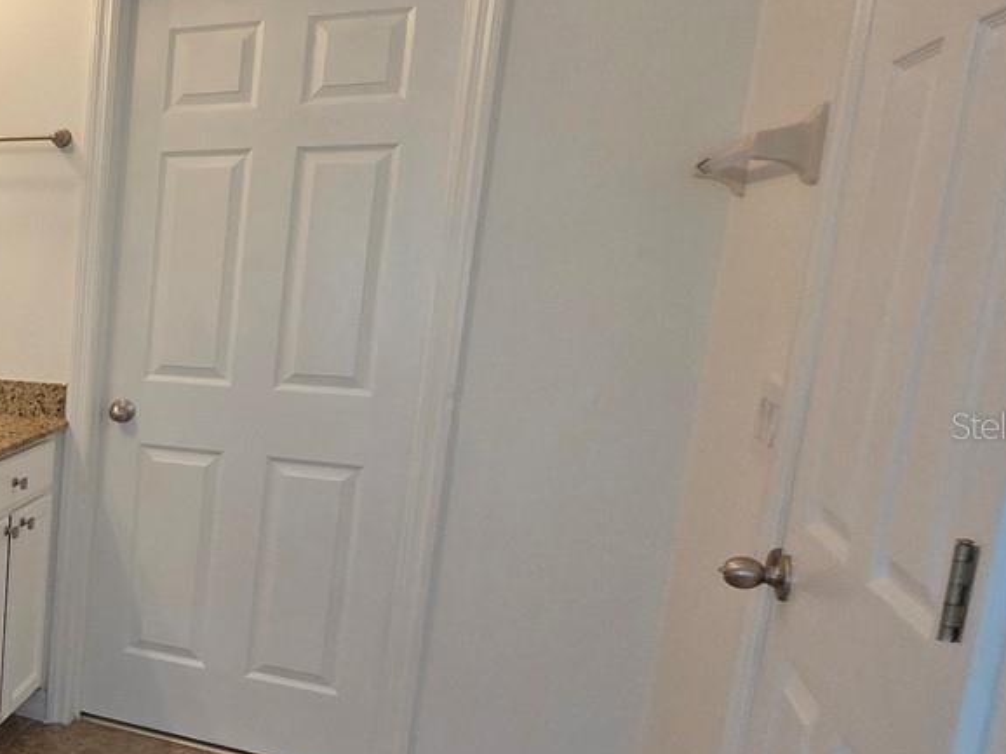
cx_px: -277
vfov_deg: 39.6
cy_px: 425
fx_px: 1046
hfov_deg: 36.0
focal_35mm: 36
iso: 160
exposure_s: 1/120
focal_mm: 2.2
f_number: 1.9
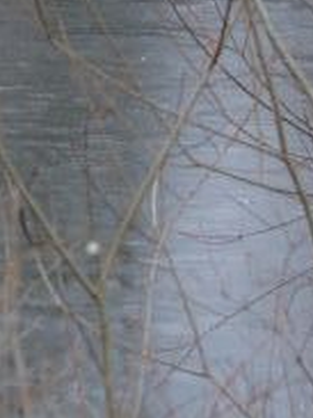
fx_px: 4744
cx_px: -87
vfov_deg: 5.0
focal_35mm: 393
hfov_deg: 3.8
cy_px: -126
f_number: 2
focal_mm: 18.7
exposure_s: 1/60
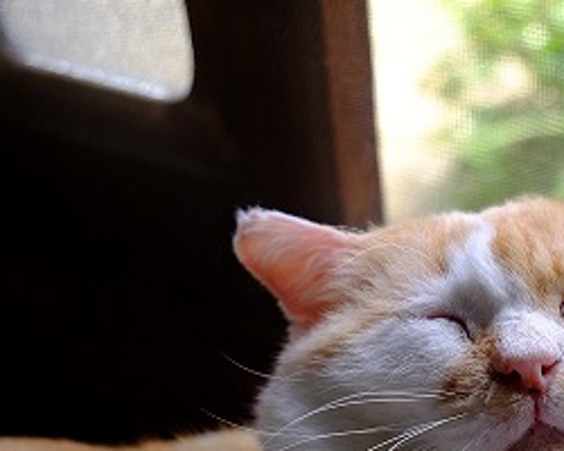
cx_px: 548
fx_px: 1252
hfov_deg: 24.4
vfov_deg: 20.2
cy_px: 362
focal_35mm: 75
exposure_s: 1/250
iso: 400
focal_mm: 26.5
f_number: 3.2
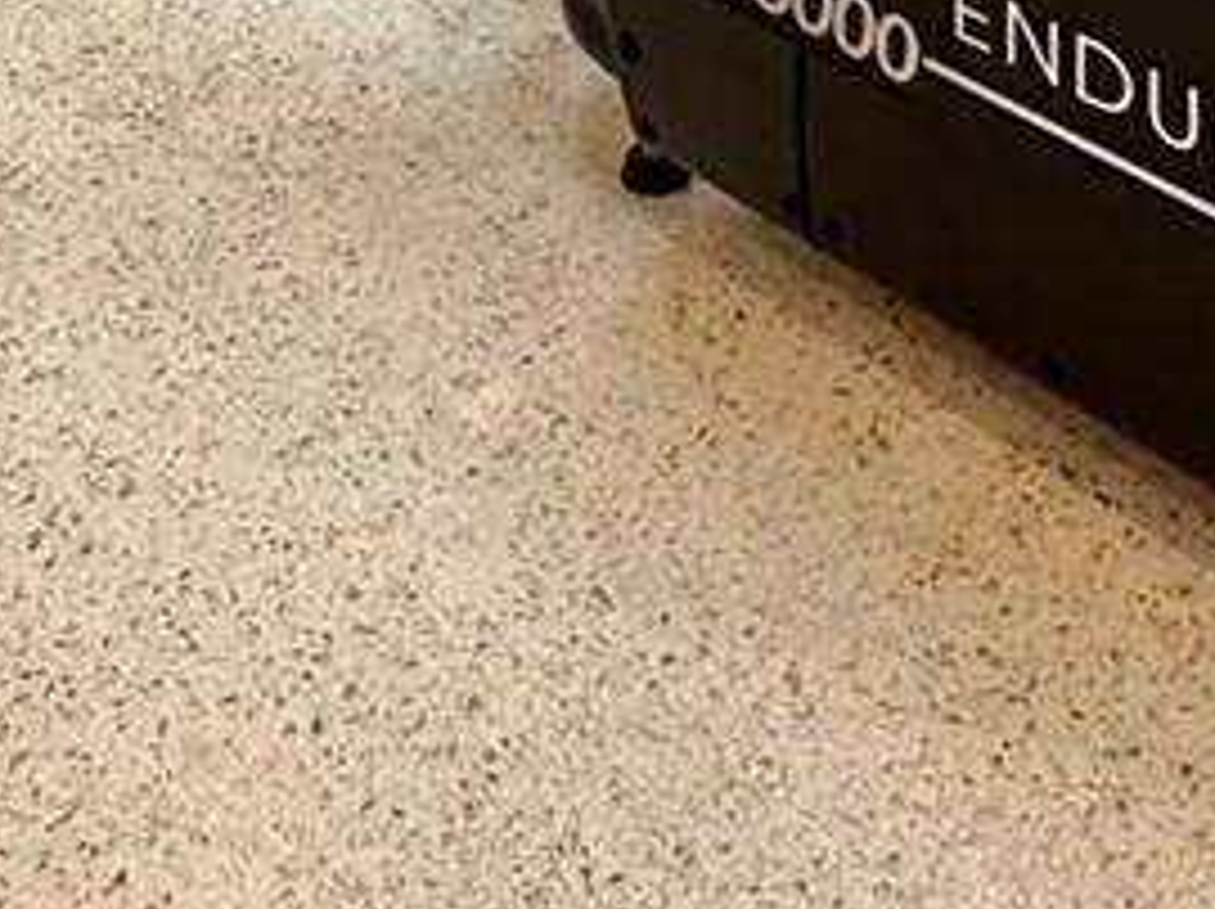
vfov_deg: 12.1
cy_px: -1570
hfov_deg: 23.2
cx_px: 976
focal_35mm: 83
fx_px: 2911
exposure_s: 1/60
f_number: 2.2
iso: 160
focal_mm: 2.22
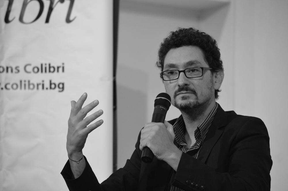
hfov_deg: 8.3
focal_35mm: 248
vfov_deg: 5.5
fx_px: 1978
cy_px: 96
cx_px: 144
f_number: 5
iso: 1600
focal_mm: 165
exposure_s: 1/50
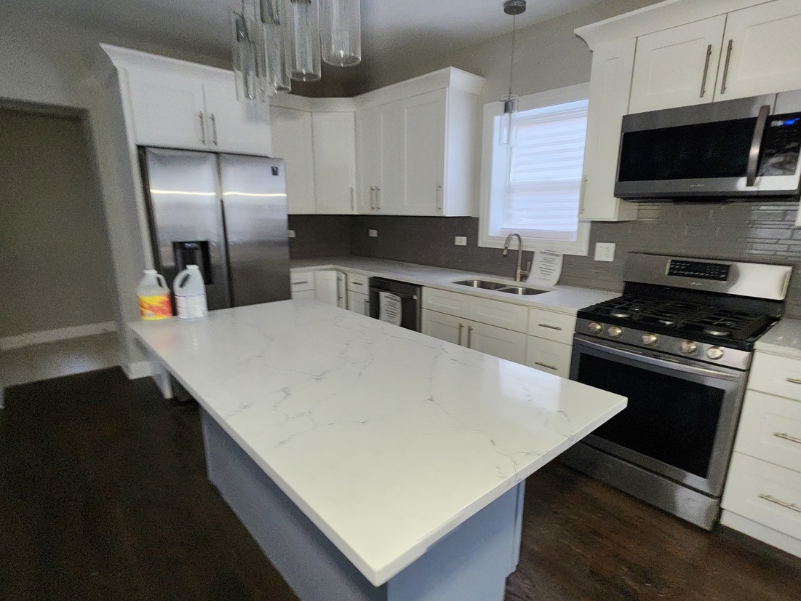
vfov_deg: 74.6
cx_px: 412
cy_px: 324
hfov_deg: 91.0
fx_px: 393
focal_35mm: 17
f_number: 2.2
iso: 500
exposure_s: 1/30
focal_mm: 2.2
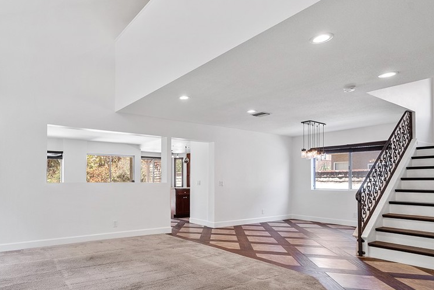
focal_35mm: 22
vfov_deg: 56.6
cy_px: 181
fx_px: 265
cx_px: 151
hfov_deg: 76.5
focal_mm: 16
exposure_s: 1/15
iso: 250
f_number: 6.7
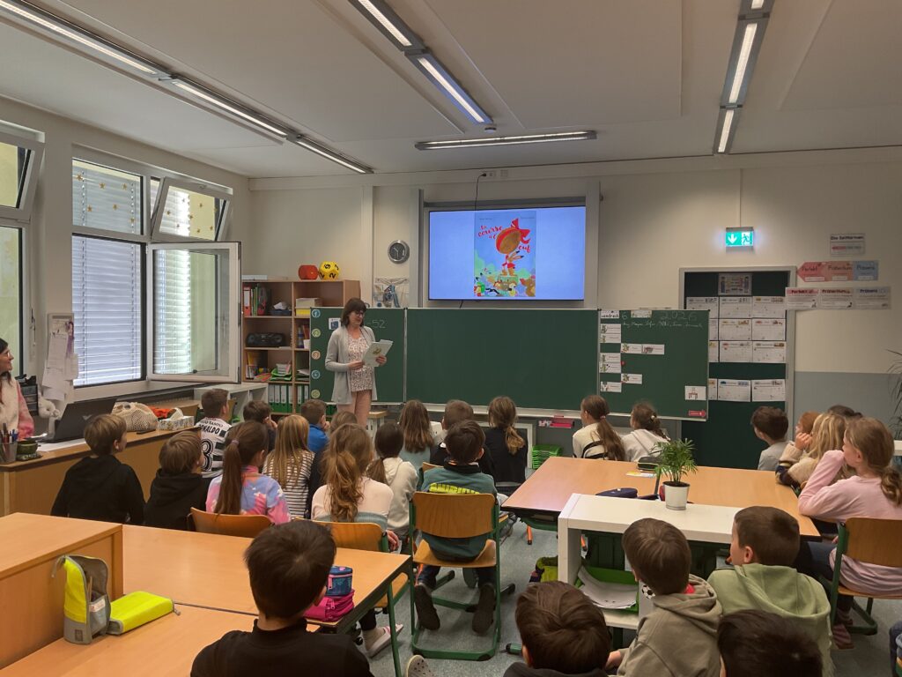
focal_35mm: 29
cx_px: 451
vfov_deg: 48.2
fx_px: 756
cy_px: 338
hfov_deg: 61.7
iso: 40
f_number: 1.8
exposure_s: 1/50
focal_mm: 3
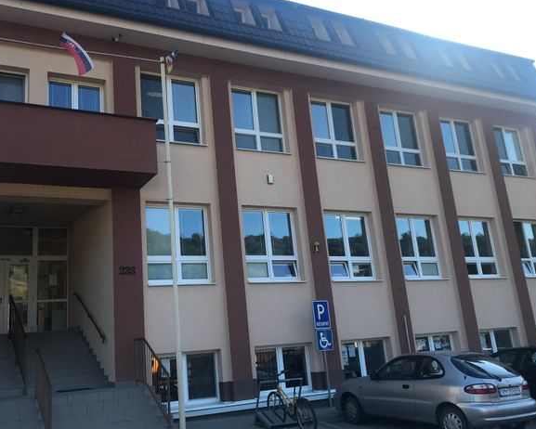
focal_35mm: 36
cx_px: 219
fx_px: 571
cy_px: 188
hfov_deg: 50.0
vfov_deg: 41.1
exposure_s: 1/634
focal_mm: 3.99
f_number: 1.8
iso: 20
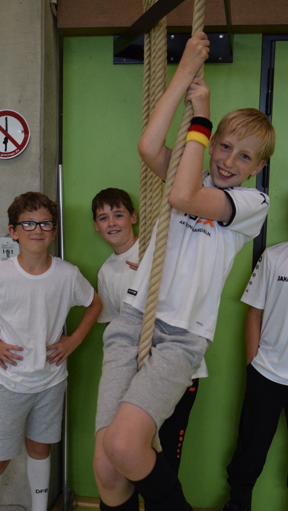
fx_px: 583
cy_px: 279
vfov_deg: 47.3
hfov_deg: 27.7
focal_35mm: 43
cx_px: 147
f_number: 2.8
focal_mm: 20
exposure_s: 1/500
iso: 1600
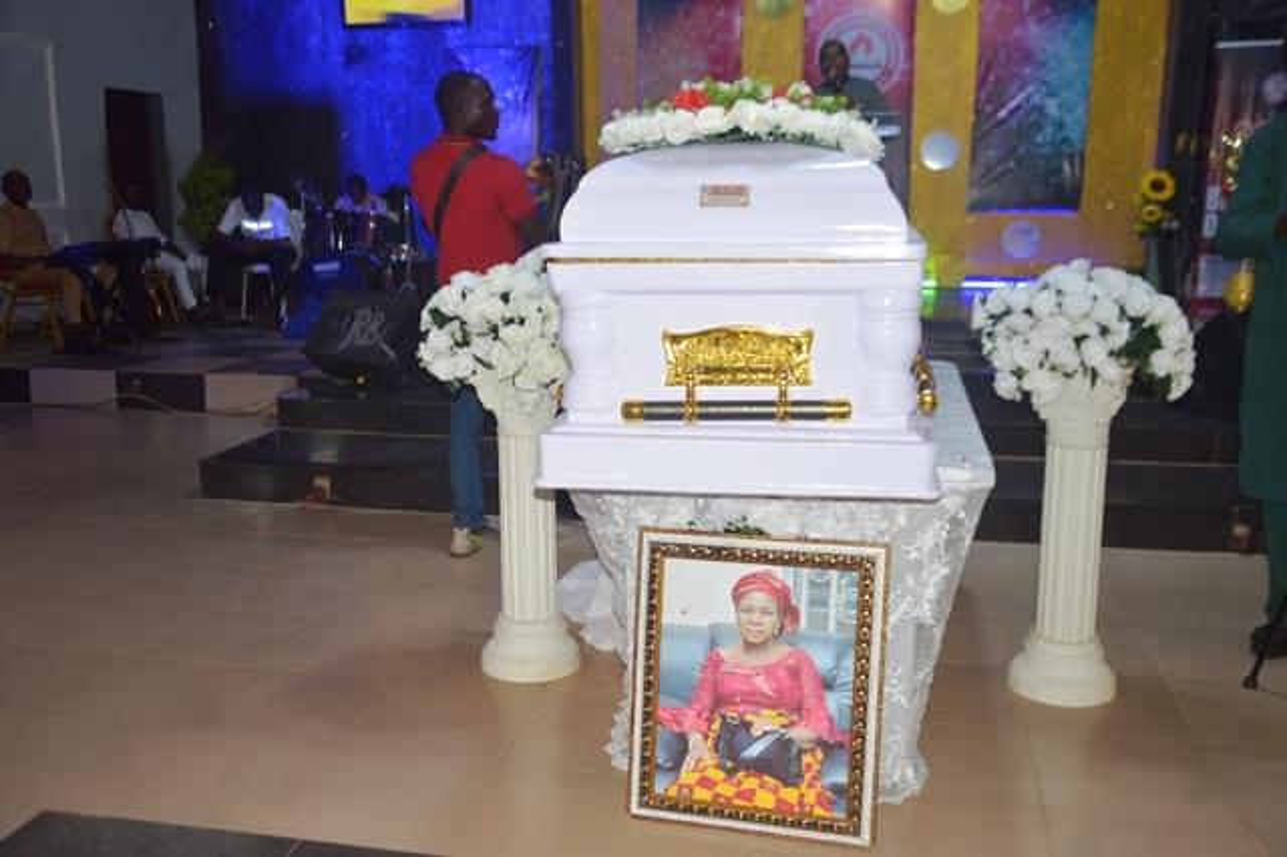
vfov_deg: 39.9
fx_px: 1179
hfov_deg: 57.2
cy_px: 428
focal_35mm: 33
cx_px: 644
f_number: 4
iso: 400
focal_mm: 22
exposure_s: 1/60
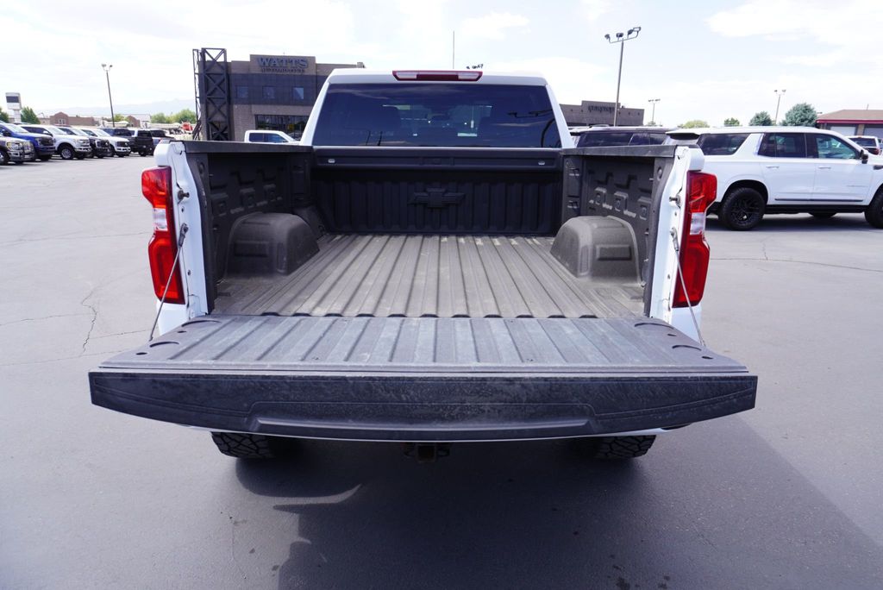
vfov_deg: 53.2
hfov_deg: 73.7
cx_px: 442
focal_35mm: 24
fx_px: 589
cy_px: 295
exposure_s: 1/100
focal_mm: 16
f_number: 7.1
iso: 100
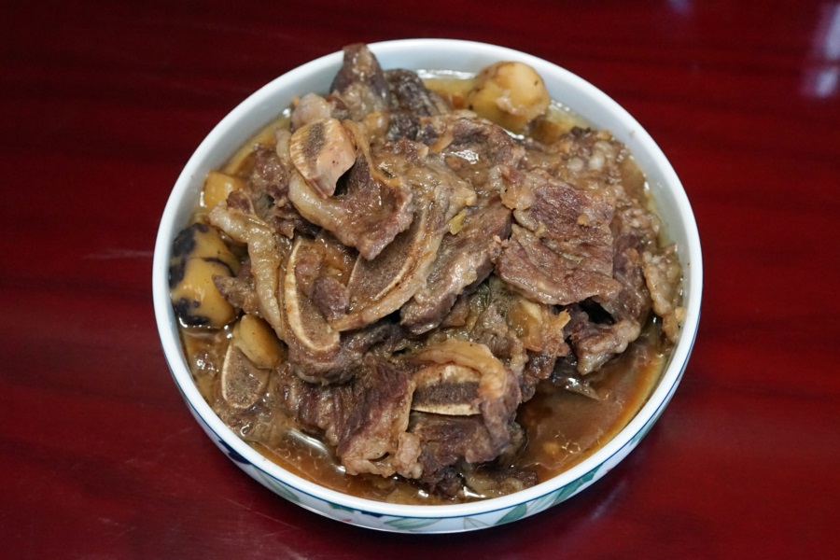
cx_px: 420
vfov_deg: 27.0
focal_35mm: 50
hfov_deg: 39.6
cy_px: 280
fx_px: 1167
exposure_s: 1/50
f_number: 5.6
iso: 6400
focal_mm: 50
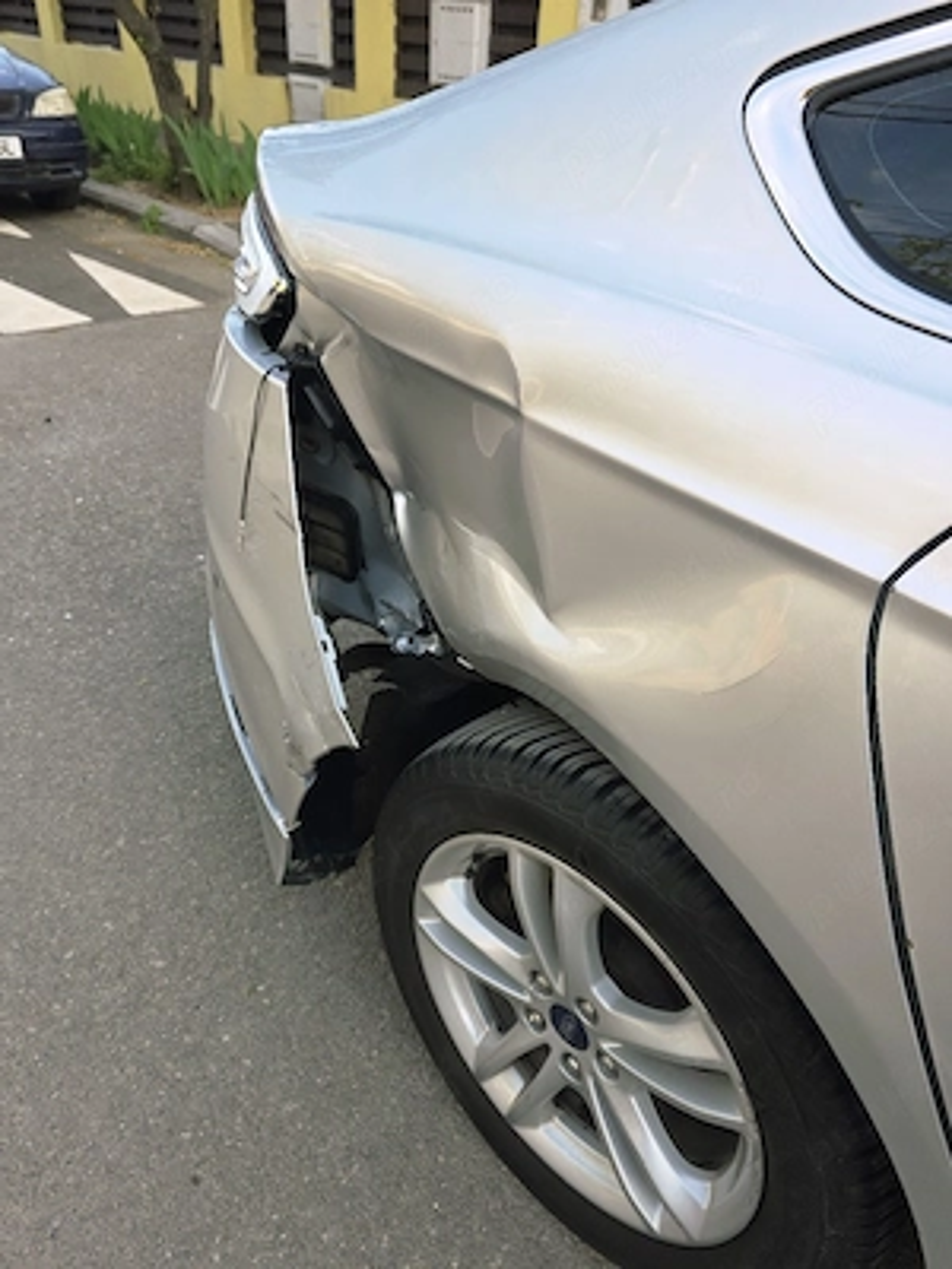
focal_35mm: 23
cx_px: 476
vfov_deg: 73.9
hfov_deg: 58.9
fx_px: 843
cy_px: 634
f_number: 1.7
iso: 50
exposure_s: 1/370
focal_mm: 6.3
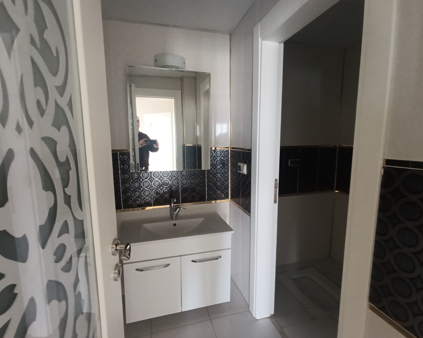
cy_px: 167
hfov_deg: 89.6
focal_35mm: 17
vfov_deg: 77.0
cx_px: 211
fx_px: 213
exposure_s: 1/20
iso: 800
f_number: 2.2
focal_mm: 1.65
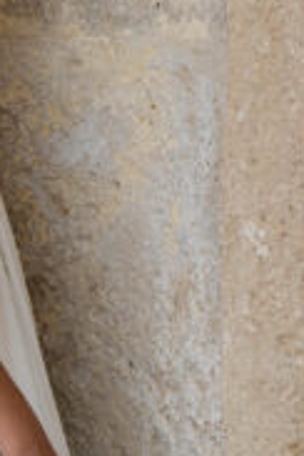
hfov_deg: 8.2
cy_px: -27
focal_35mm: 164
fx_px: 2077
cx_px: -167
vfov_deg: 12.3
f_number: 2.8
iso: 80
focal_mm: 50
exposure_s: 1/125
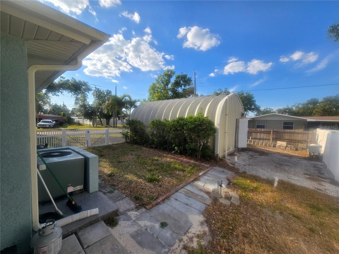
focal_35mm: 13
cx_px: 170
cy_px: 127
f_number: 2.2
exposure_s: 1/1978
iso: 50
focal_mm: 2.2
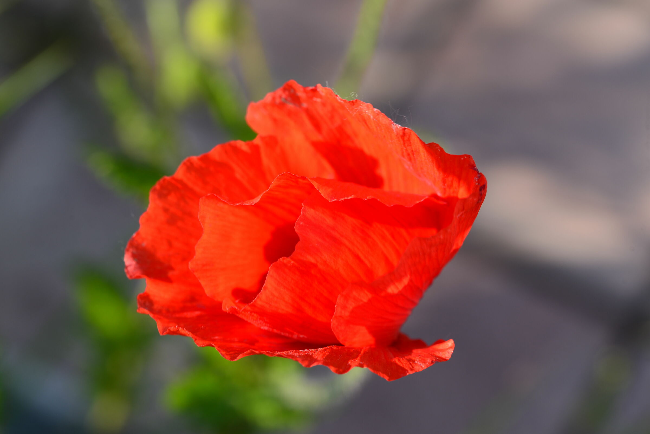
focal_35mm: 105
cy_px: 217
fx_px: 1896
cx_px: 325
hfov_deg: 19.4
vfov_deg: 13.1
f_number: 11
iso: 160
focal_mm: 105
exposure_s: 1/125
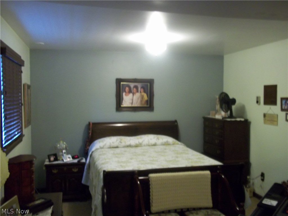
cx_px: 144
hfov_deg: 51.4
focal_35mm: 36
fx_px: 300
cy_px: 108
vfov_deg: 39.7
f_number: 3.1
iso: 320
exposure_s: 1/8
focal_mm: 6.5
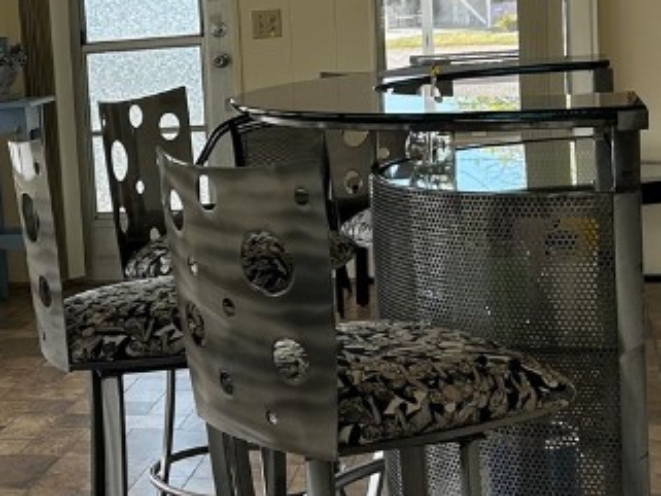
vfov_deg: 17.8
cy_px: 218
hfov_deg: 22.3
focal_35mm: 83
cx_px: -54
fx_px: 1585
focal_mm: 5.7
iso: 50
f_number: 1.5
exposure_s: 1/460
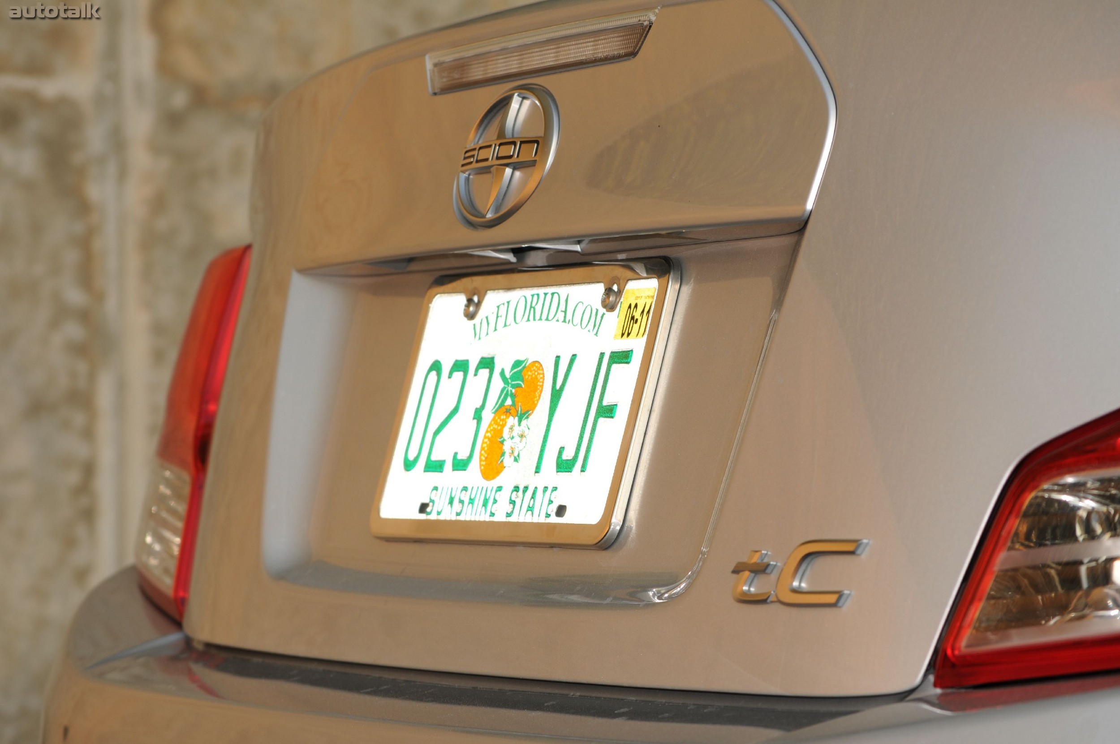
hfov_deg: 16.1
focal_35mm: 128
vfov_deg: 10.7
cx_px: 560
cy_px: 372
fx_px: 3962
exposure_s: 1/60
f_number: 8
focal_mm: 85
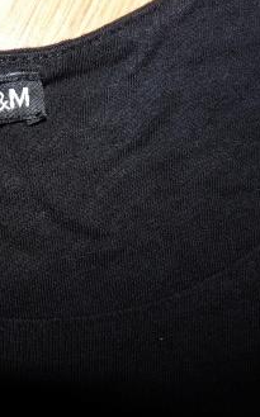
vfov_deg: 50.4
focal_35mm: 39
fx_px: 443
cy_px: 209
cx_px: 0
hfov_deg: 30.4
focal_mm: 4.8
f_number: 4
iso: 100
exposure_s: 1/125
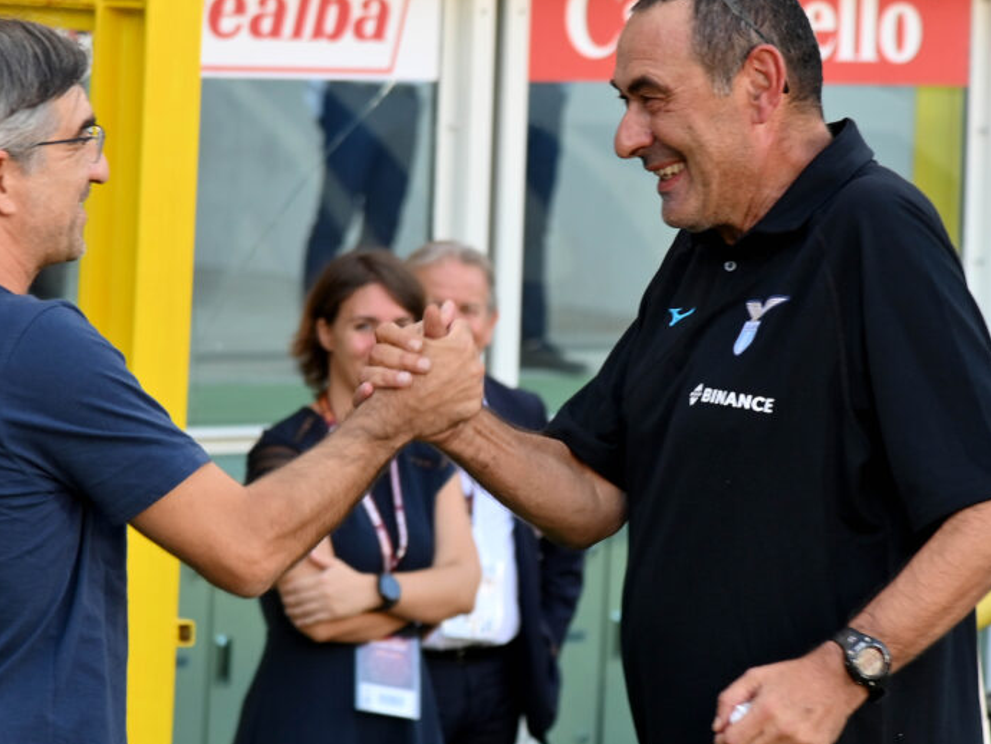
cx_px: 342
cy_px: 393
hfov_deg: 11.5
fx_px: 4897
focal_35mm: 171
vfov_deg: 8.7
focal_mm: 120
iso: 320
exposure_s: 1/160
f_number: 5.6
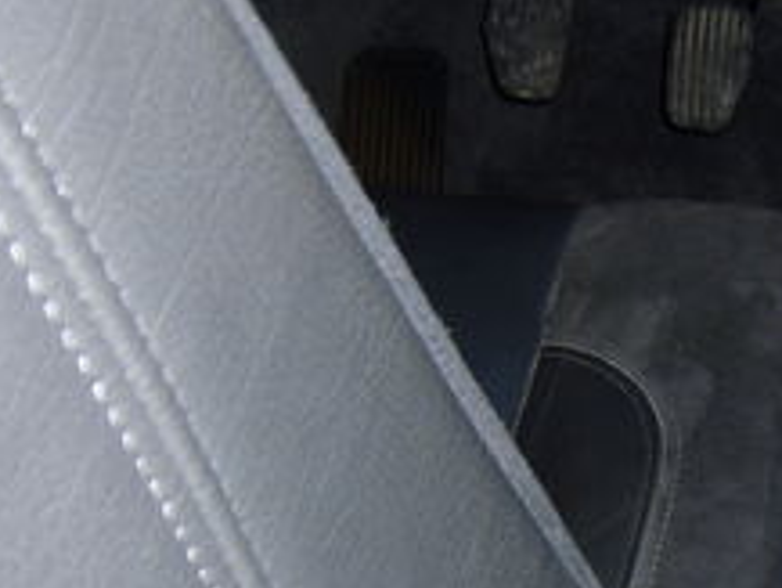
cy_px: 657
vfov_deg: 14.0
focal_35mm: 103
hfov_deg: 17.5
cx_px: 1110
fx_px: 2328
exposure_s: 1/15
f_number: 3.6
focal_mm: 6.1
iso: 125
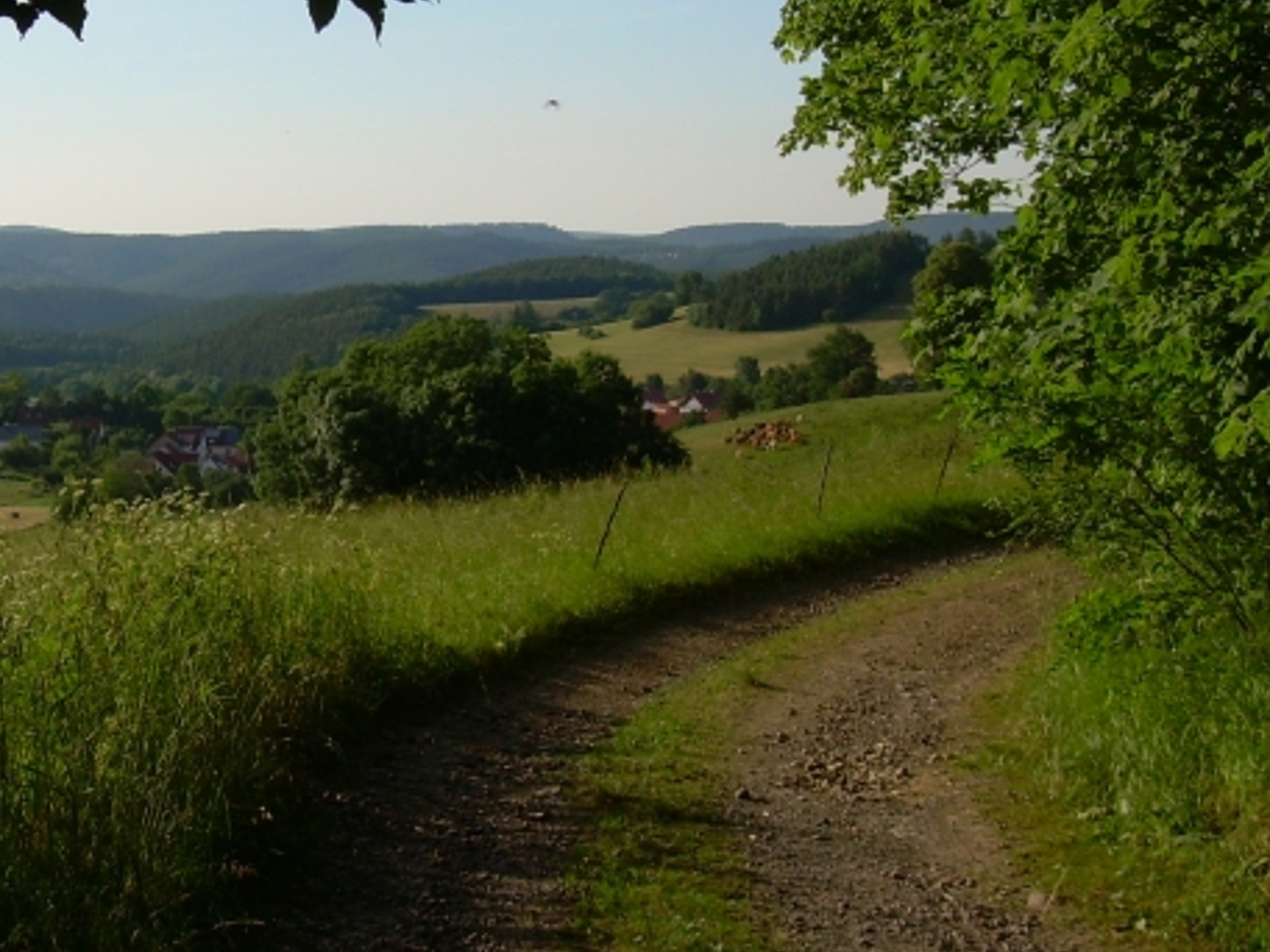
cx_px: 306
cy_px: 308
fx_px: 2385
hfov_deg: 29.3
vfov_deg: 22.5
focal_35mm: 65
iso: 50
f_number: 4.6
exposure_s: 1/500
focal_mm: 6.3
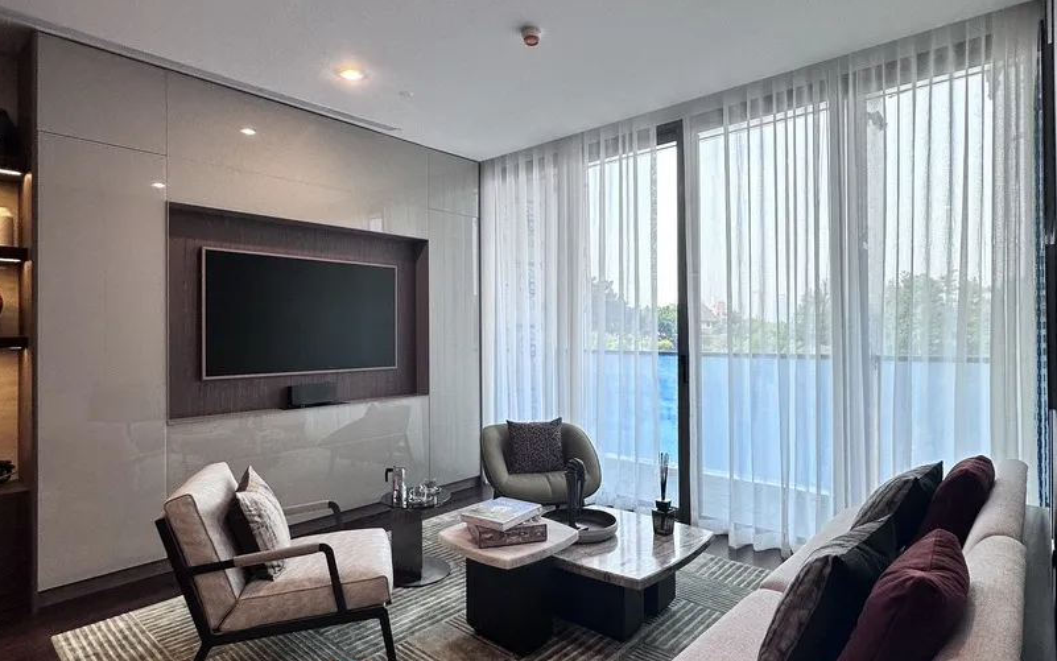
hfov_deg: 85.0
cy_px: 329
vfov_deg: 59.7
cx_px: 527
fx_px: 576
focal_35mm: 20
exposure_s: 1/100
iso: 80
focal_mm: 2.22
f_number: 2.2
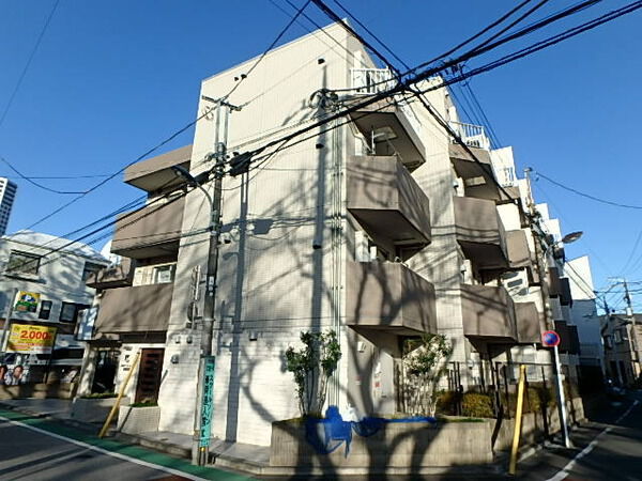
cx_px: 321
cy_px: 240
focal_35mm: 21
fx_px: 389
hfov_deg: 79.0
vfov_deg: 63.4
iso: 125
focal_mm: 3.7
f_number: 6
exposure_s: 1/500
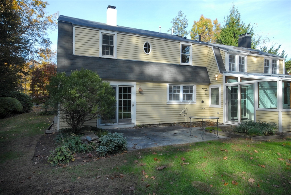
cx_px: 146
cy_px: 98
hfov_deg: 77.2
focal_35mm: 22
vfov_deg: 56.3
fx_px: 182
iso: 400
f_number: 13
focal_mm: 15
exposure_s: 1/100
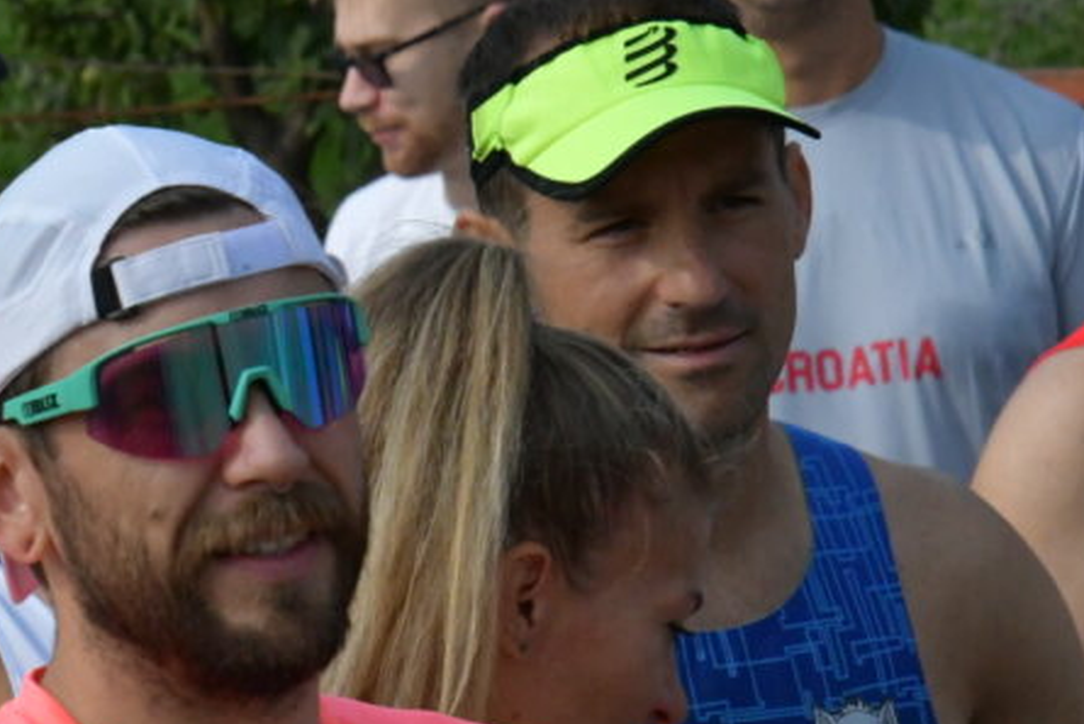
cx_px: -112
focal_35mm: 465
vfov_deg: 3.0
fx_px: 14005
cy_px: 399
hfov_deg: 4.4
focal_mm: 135
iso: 3200
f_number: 14
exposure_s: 1/3200
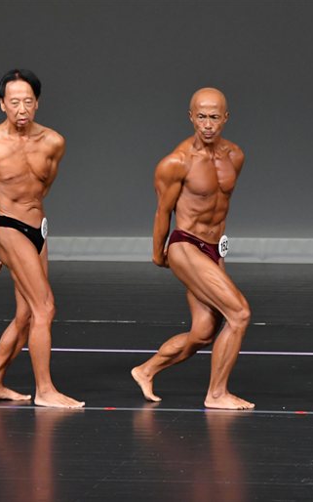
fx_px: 6295
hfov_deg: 2.8
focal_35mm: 461
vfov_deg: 4.6
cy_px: 251
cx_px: 119
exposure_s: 1/400
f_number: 5.6
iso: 4000
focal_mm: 200
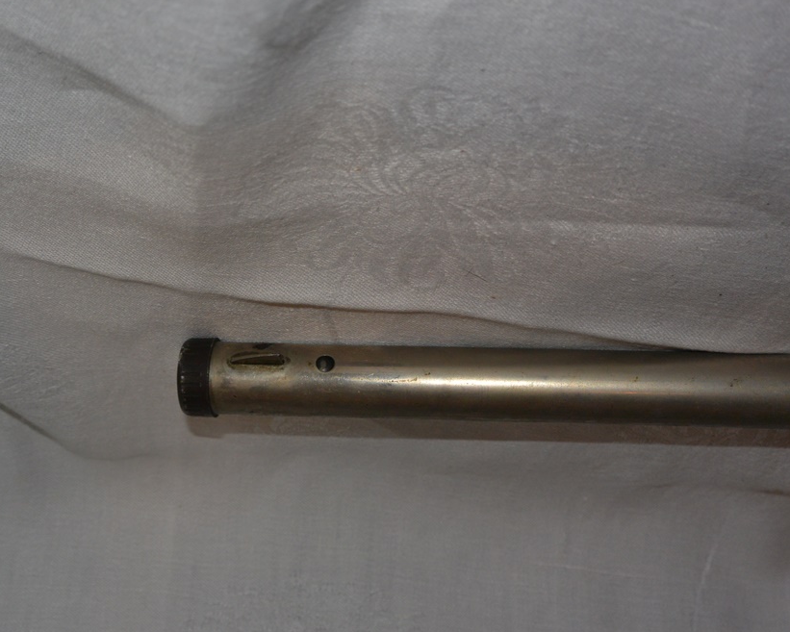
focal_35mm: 56
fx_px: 1309
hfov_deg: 33.6
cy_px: 316
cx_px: 371
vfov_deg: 27.1
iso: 220
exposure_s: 1/60
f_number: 4.5
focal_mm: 18.2
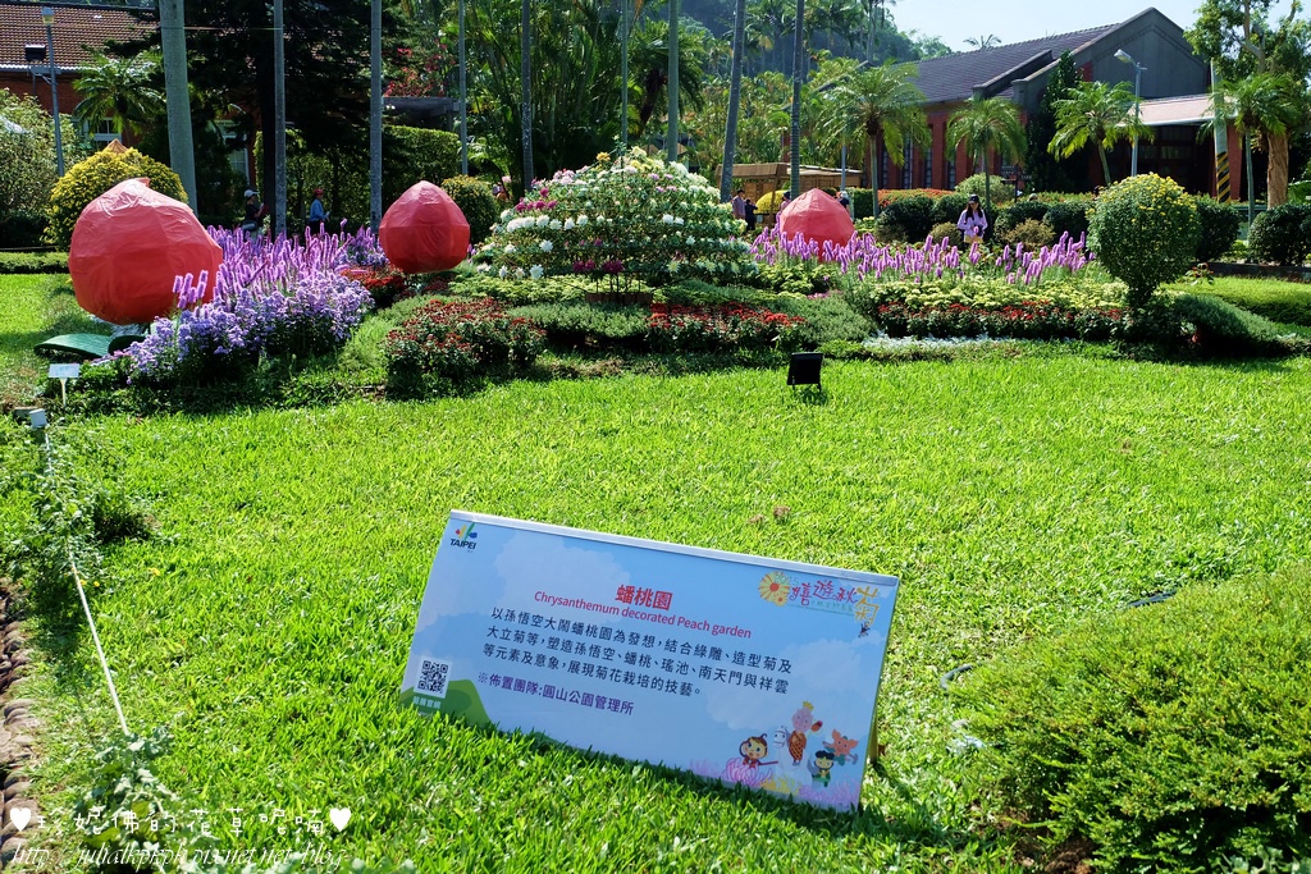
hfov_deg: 53.1
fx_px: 1311
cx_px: 656
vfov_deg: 36.9
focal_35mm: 36
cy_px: 437
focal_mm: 24.3
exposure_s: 1/1600
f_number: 5.6
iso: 800
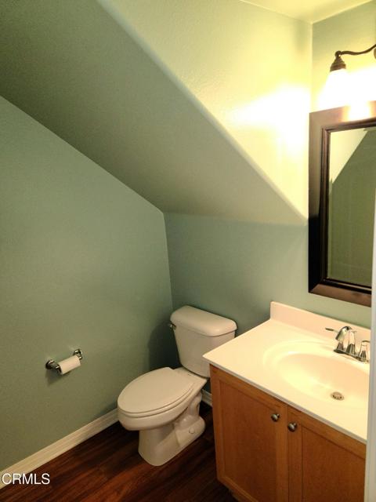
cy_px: 251
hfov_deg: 54.9
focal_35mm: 25
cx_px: 188
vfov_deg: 69.4
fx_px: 362
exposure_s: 1/40
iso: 100
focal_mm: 7
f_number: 1.8
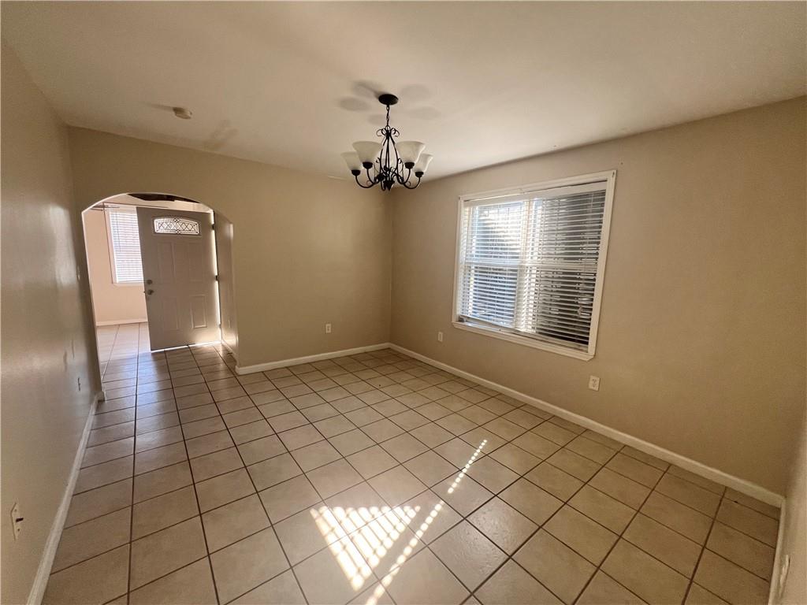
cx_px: 404
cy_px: 302
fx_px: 303
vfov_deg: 89.9
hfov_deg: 106.2
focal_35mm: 13
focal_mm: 1.57
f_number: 1.8
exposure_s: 1/99
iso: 160
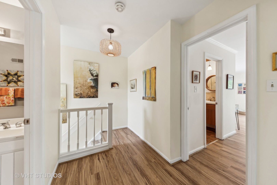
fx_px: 92
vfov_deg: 90.0
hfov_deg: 112.6
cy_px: 92
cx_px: 138
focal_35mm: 12
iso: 200
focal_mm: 12
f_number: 9
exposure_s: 1/13
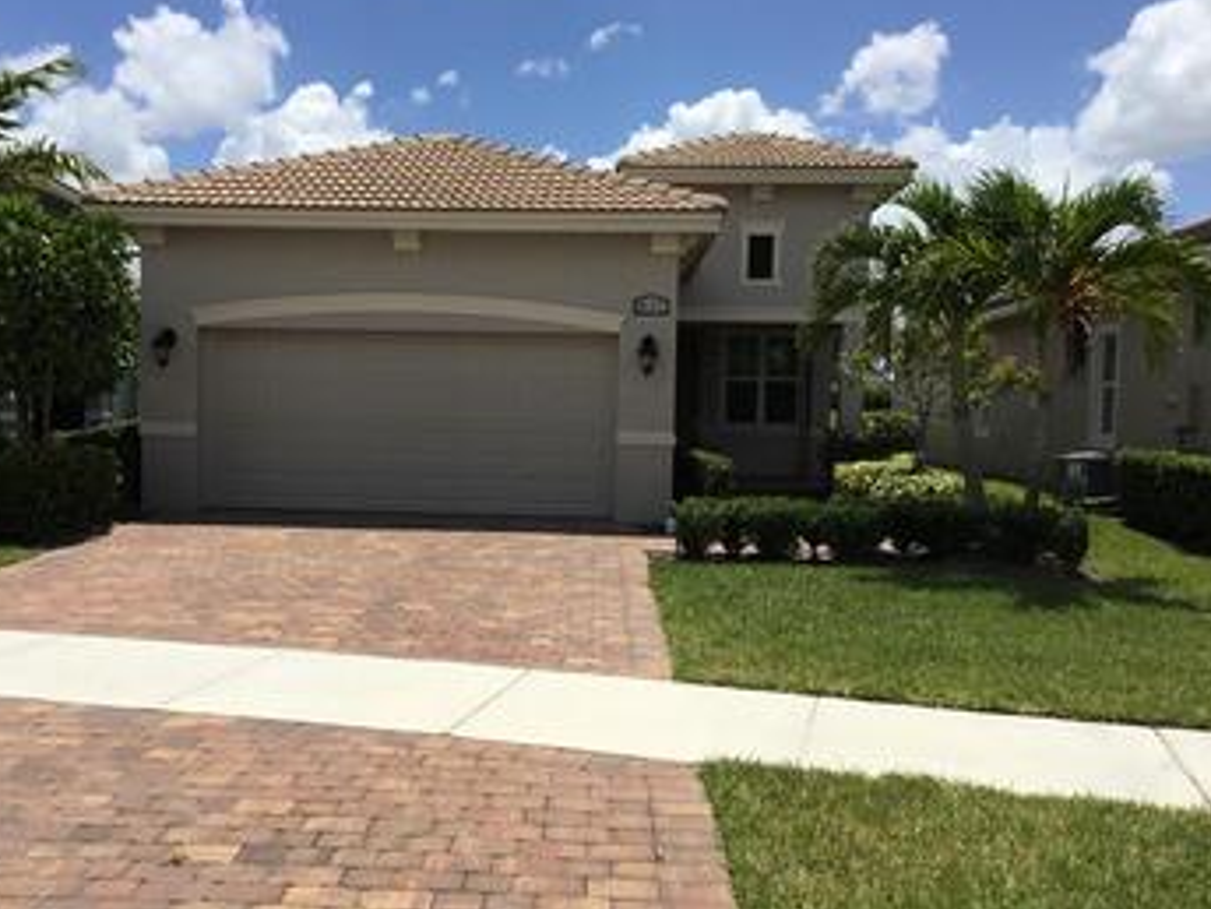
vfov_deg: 39.6
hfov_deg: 51.2
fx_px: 1259
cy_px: 486
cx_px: 535
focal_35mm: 36
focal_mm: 3.3
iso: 25
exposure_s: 1/2809
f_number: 2.4
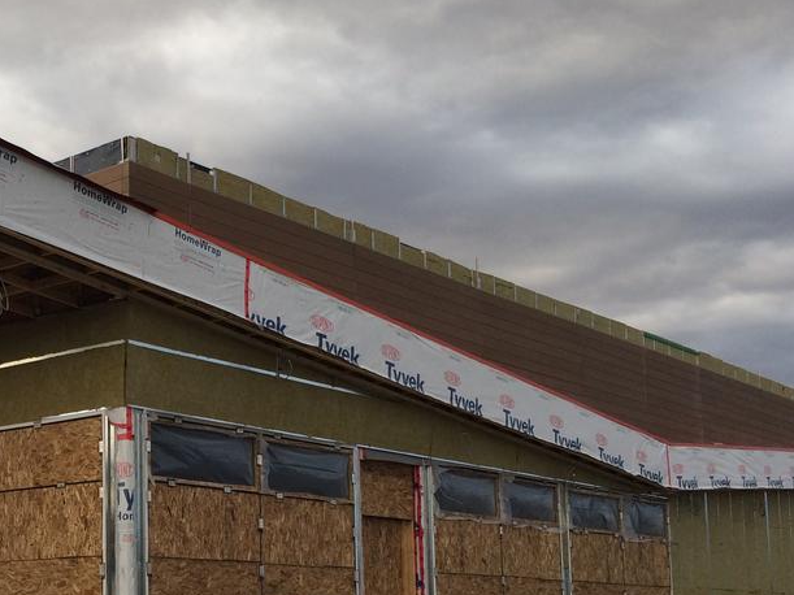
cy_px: 487
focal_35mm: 57
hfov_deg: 31.8
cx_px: 47
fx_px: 1307
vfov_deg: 25.2
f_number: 2.2
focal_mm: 4.15
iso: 32
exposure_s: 1/155
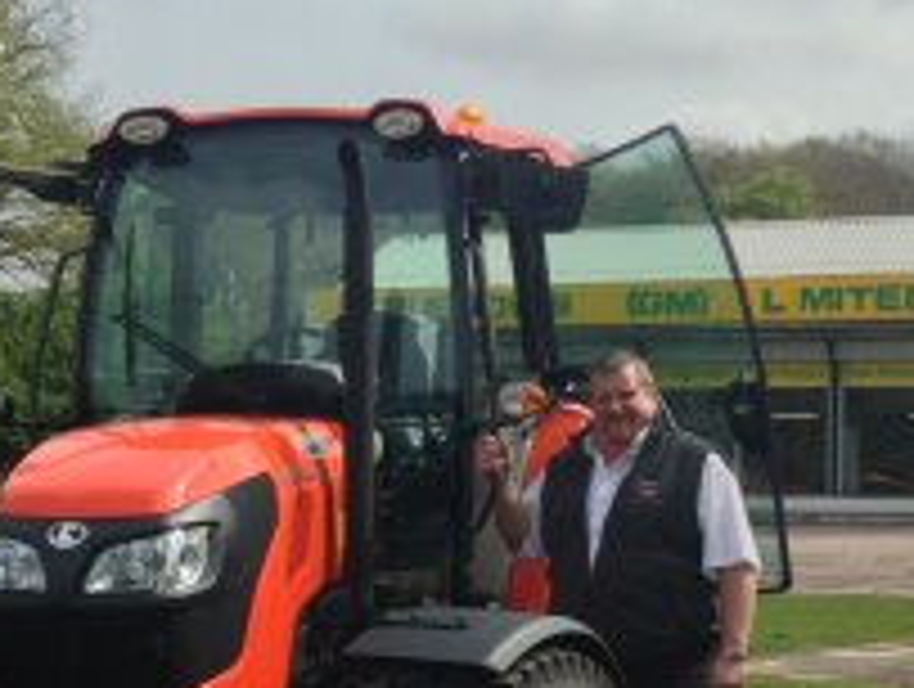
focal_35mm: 73
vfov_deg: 20.1
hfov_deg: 26.6
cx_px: 522
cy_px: 526
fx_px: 1931
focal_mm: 4.12
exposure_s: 1/1178
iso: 50
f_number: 2.4
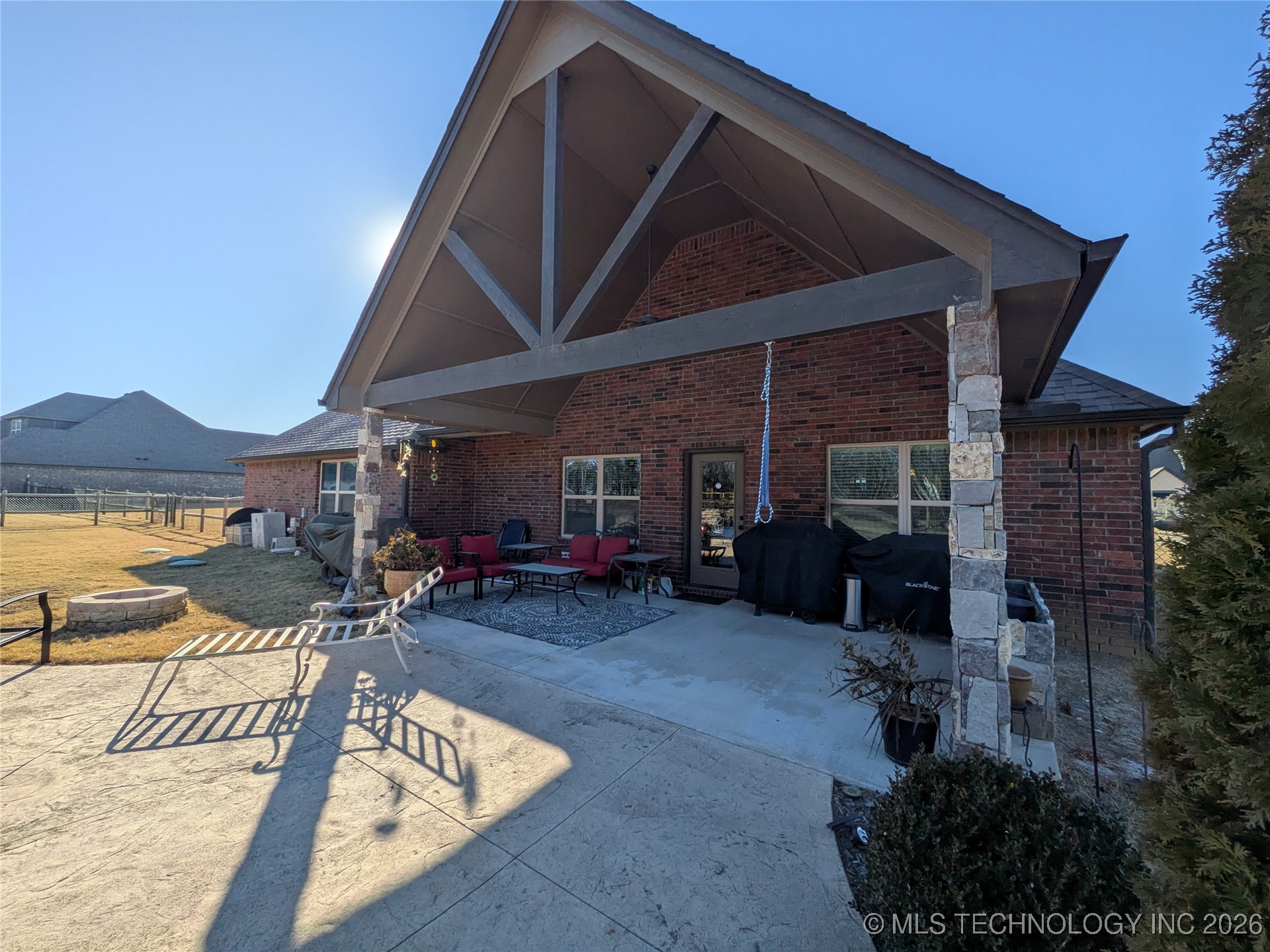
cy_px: 476
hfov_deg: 102.1
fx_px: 514
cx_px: 635
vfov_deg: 85.7
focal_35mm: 14
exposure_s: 1/1965
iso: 51
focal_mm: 1.83
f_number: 2.2
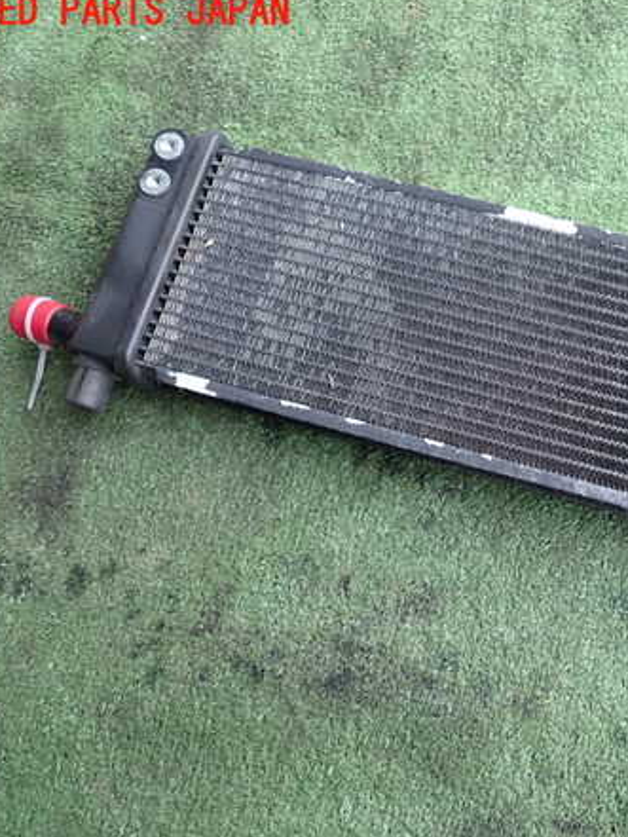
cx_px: 514
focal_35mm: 34
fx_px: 822
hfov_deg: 39.9
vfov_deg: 53.9
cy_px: 416
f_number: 2
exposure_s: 1/125
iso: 100
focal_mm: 4.5
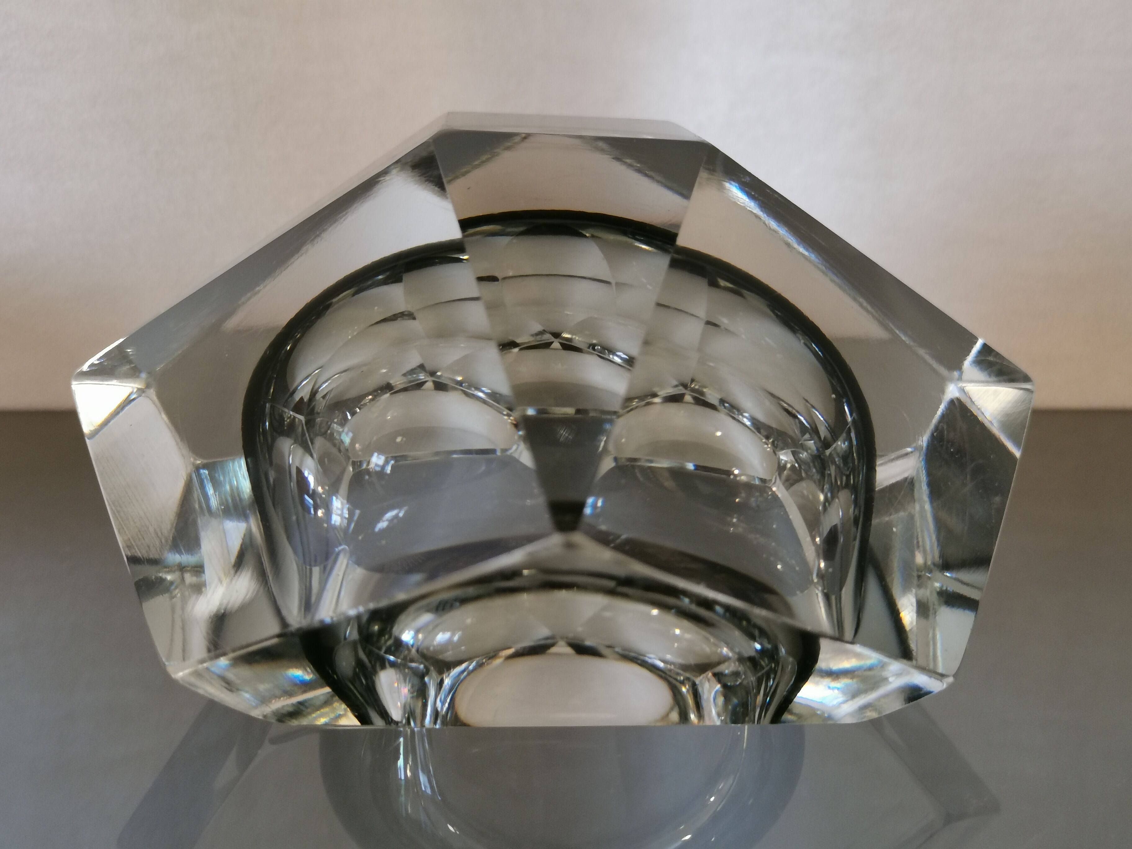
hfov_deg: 42.9
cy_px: 424
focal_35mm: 44
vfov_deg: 32.9
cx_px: 566
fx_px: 1439
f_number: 1.8
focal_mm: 5.58
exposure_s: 1/50
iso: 125
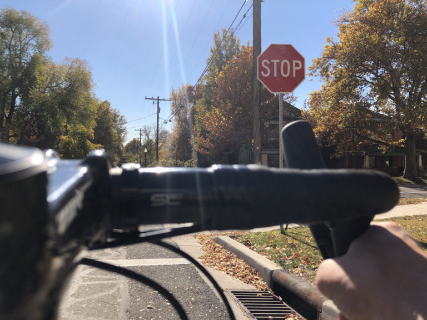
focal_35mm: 28
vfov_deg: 49.7
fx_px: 345
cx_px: 214
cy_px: 160
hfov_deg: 63.4
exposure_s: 1/3472
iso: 25
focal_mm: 3.99
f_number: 1.8
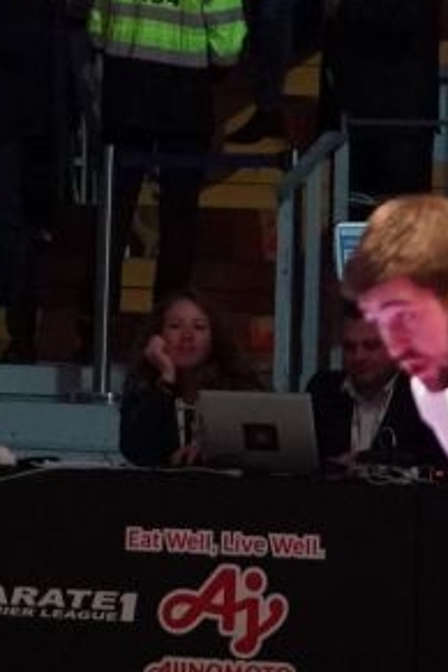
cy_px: -309
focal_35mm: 433
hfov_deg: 3.1
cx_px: -644
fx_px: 8082
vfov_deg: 4.7
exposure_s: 1/1000
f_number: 2.8
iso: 5000
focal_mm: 70
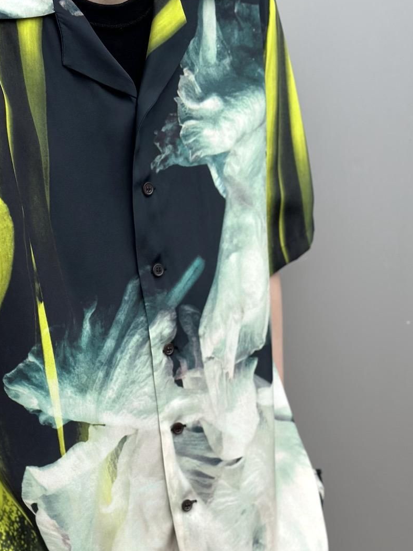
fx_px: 1161
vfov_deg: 26.6
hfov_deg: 20.0
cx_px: 111
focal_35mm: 73
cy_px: 321
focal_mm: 6.86
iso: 100
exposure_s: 1/2532
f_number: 1.78
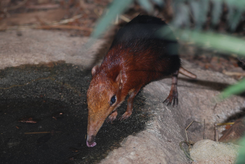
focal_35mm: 183
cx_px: 122
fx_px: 1247
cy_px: 82
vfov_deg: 7.5
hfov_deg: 11.2
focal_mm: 122
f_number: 4.2
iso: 200
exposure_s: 1/60
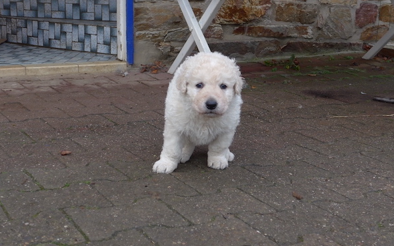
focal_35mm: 56
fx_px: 601
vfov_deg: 23.1
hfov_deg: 36.3
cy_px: 114
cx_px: 197
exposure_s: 1/200
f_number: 3.3
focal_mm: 10.7
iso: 80
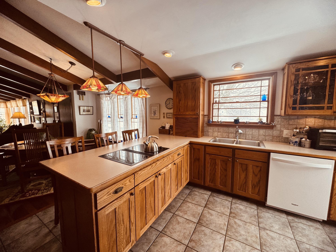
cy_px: 126
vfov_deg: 85.7
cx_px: 168
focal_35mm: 14
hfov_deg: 102.1
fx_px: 136
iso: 125
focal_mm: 2.22
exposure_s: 1/120
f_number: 2.2
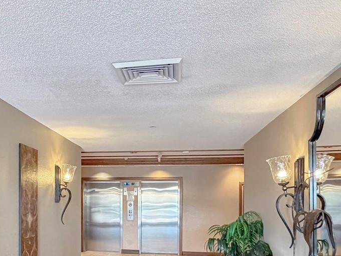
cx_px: 124
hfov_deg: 54.6
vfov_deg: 40.3
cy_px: 220
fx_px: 325
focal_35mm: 33
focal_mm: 2.22
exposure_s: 1/60
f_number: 2.2
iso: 500
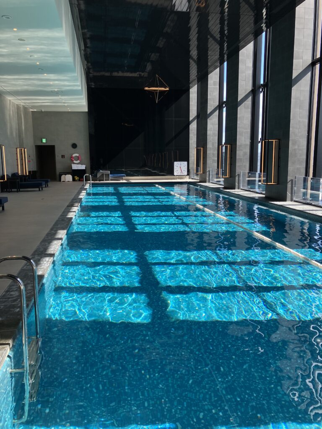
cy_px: 214
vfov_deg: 63.4
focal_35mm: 28
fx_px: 347
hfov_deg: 49.7
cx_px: 161
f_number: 1.8
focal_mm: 3.99
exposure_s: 1/252
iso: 25
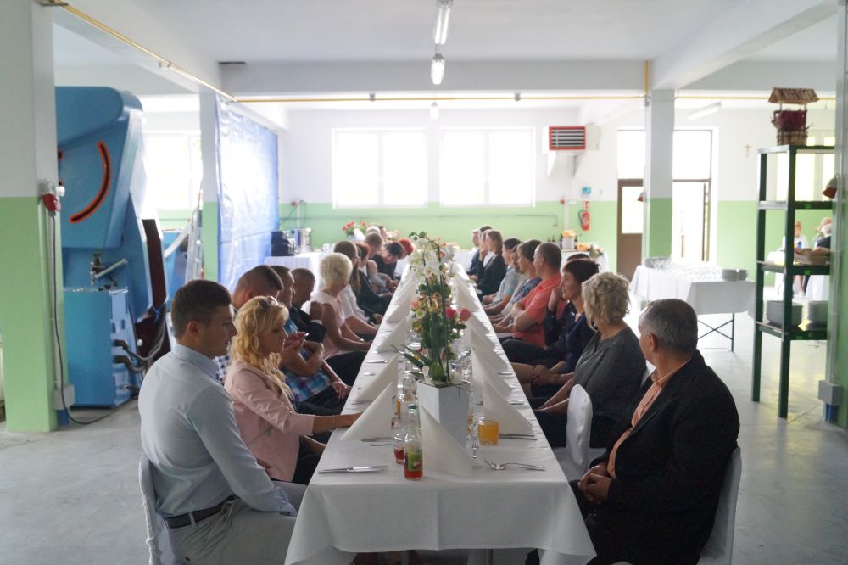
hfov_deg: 61.9
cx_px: 424
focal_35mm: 30
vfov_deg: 43.6
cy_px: 282
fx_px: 706
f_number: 4
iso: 2500
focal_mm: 20
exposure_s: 1/160
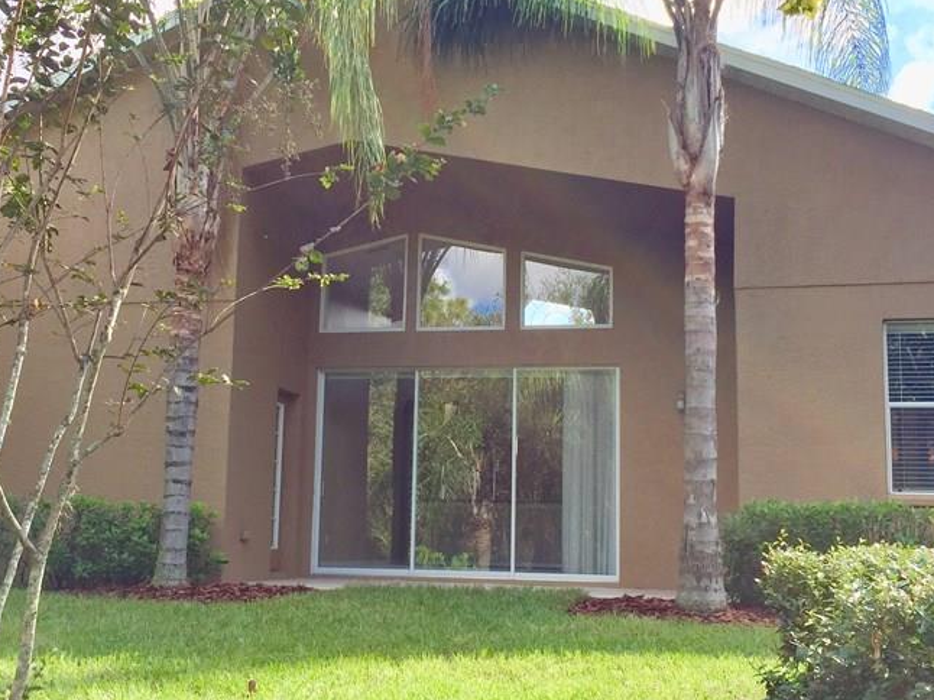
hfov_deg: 41.2
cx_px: 453
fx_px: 1241
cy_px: 356
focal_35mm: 46
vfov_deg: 31.5
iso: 32
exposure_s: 1/391
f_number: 2.2
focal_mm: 4.15
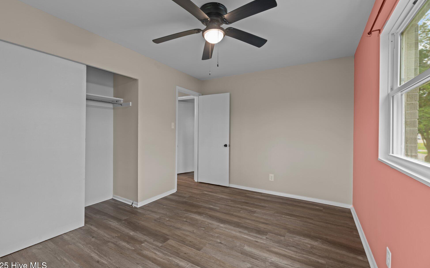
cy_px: 129
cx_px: 208
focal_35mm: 15
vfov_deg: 74.7
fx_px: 176
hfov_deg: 101.4
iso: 100
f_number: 9
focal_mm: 14
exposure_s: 3
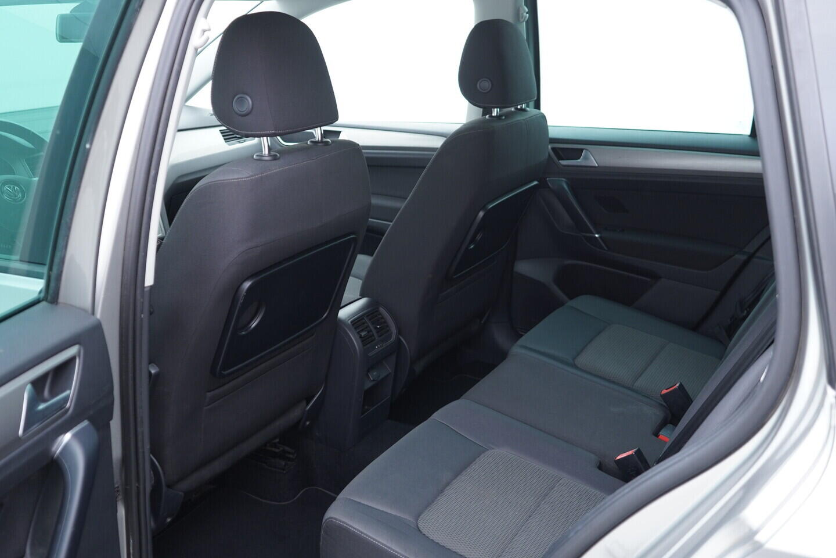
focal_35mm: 36
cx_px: 418
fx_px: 836
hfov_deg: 53.1
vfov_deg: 36.9
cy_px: 279
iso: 320
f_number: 2.8
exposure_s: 1/40
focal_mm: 24
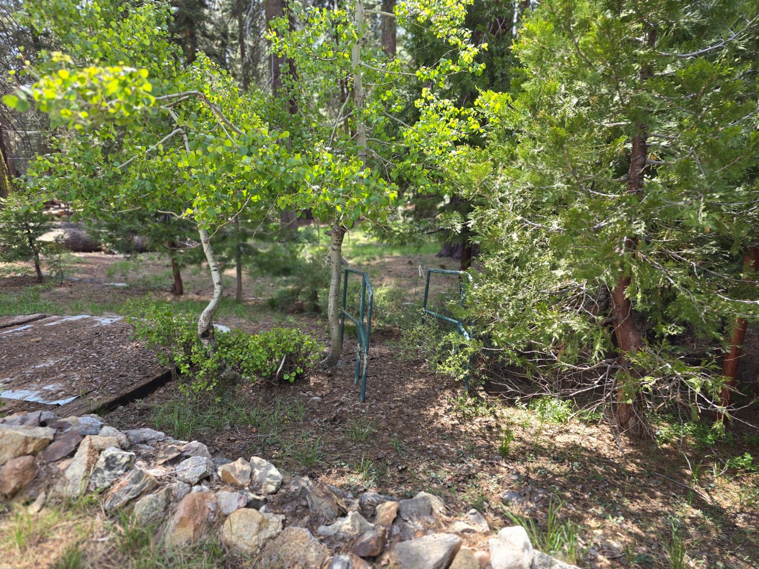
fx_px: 504
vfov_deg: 58.9
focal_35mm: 23
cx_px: 380
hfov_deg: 73.9
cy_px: 284
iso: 25
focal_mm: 6.3
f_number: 1.7
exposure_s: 1/120
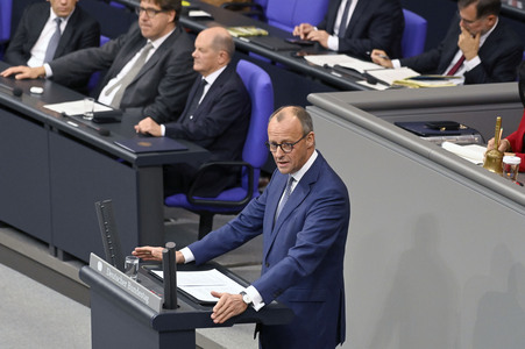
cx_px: 262
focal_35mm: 240
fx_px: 3497
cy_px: 174
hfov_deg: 8.6
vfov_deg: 5.7
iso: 10000
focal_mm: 240
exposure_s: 1/400
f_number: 5.6
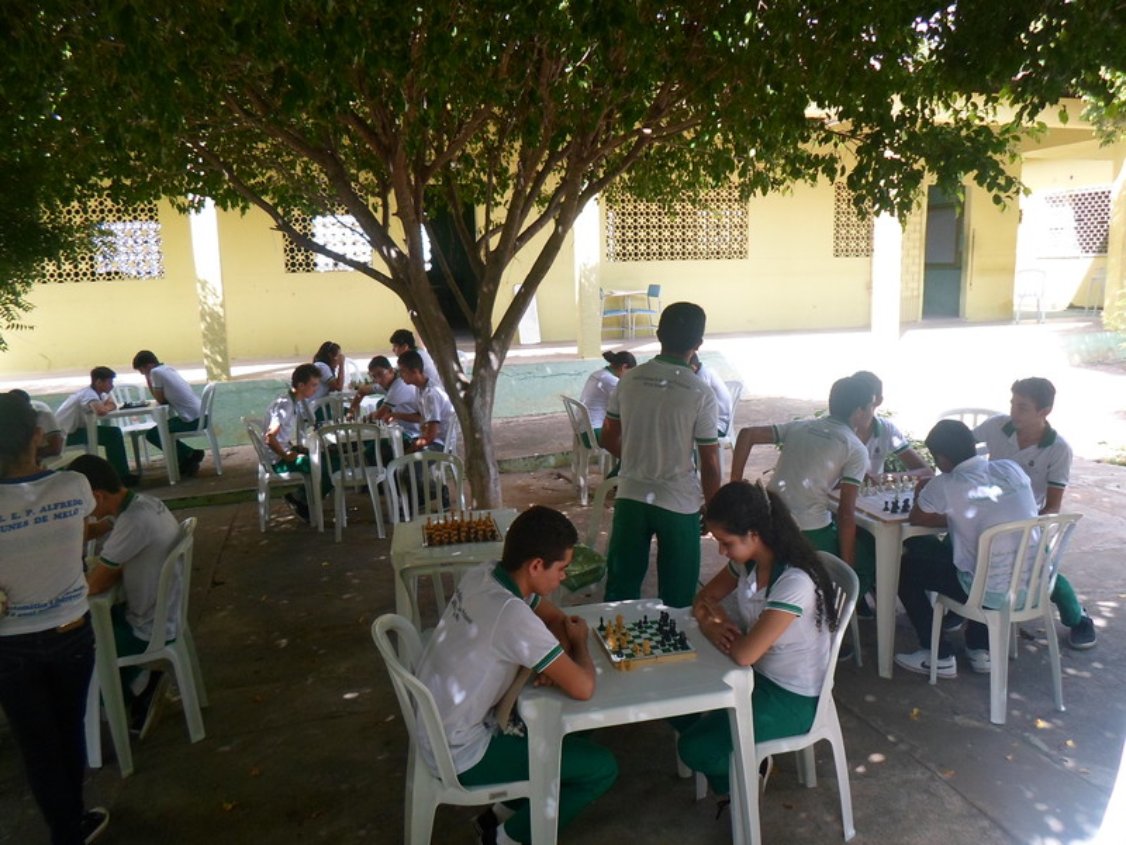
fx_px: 813
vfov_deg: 54.9
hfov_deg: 69.4
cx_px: 563
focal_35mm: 25
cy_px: 422
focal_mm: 4.5
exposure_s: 1/180
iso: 80
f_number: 2.5
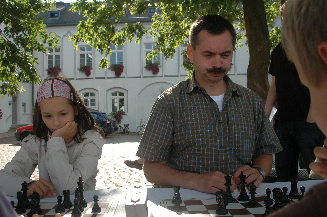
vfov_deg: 39.9
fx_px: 299
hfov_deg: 57.3
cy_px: 108
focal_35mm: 33
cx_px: 164
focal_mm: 22
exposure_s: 1/250
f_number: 8
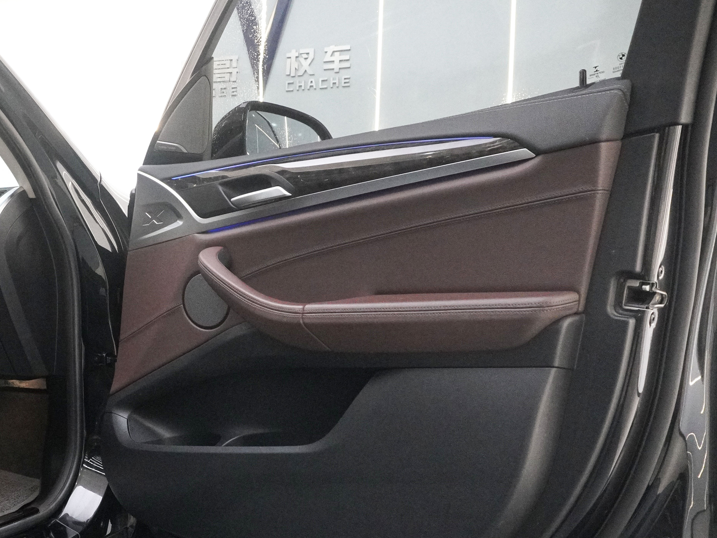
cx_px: 145
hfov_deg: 47.4
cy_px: 312
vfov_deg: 38.6
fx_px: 766
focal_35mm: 37
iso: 6400
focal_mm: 16
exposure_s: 1/80
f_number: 6.3
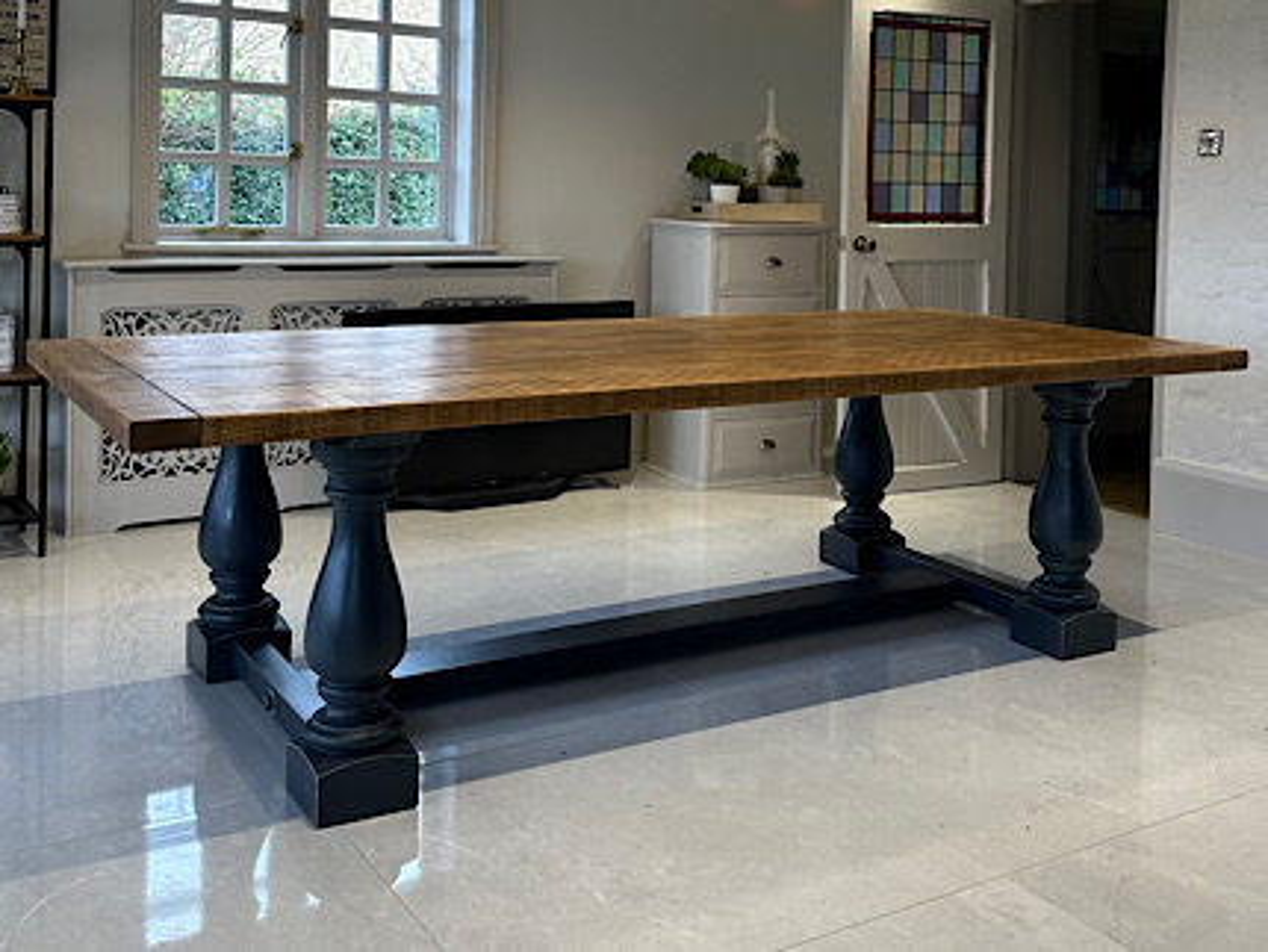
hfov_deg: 71.6
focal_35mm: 24
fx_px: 880
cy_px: 476
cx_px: 634
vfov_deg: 56.9
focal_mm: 6.86
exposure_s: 1/100
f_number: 1.78
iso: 125
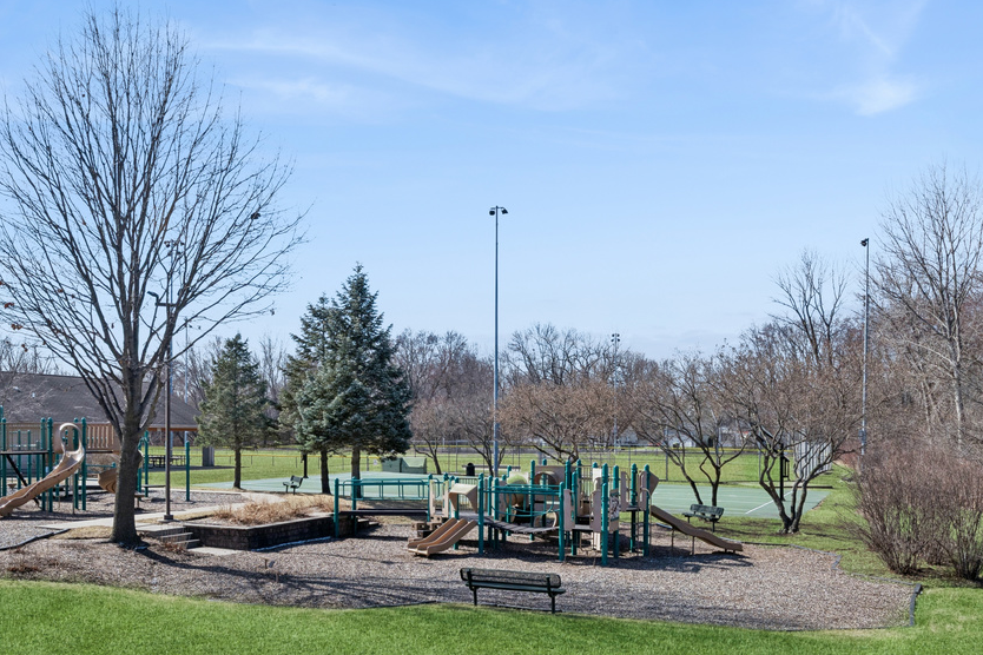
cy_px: 444
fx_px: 901
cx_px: 403
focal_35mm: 33
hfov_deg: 56.9
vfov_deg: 39.4
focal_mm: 17
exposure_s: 1/320
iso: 200
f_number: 11
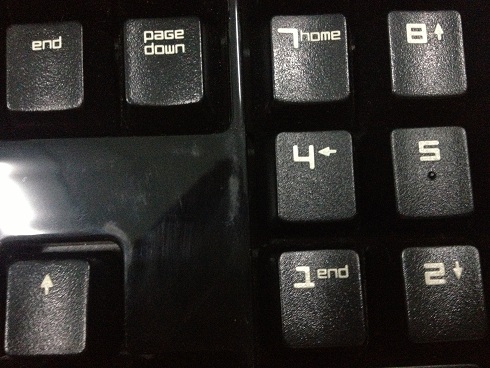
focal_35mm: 35
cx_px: 245
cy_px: 184
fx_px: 496
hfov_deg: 52.6
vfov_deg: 40.7
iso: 800
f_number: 2.4
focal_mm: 4.28
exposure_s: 1/15
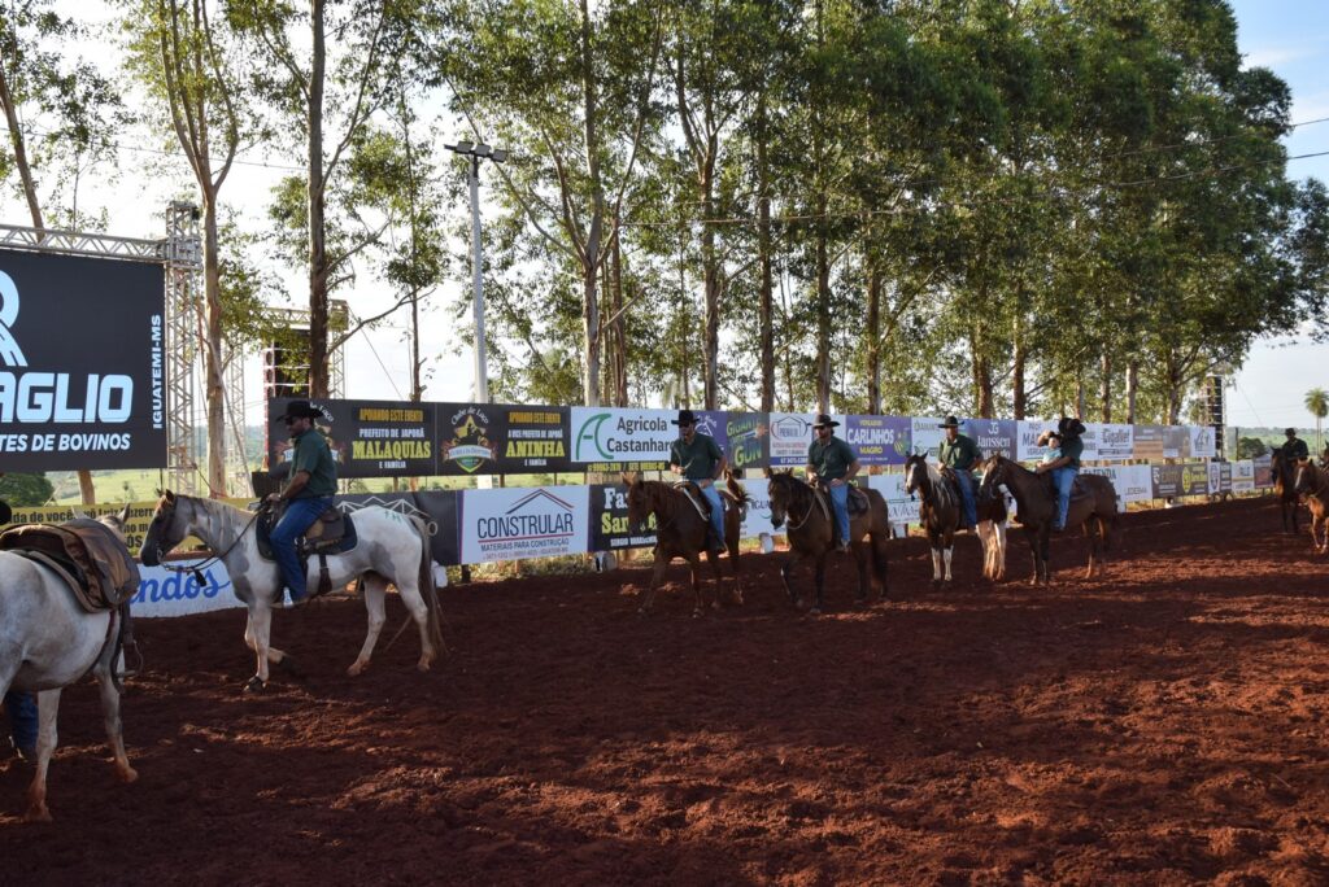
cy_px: 444
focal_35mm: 33
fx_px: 1219
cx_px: 664
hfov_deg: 57.2
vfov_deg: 40.0
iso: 400
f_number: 10
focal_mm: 22
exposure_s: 1/400
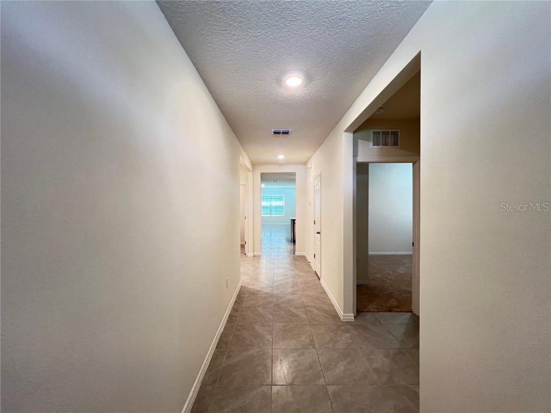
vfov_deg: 89.9
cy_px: 206
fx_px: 207
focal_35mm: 13
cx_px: 276
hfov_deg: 106.2
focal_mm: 1.57
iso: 400
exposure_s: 1/60
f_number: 1.8
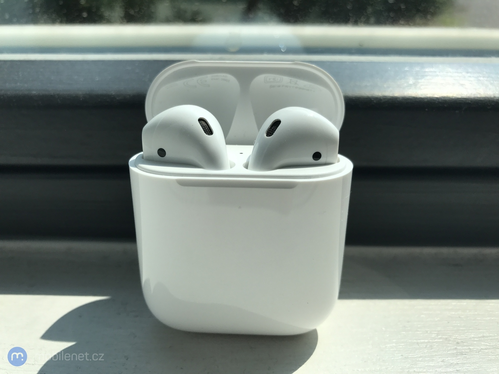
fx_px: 404
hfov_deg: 63.4
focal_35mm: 28
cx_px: 250
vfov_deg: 49.7
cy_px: 187
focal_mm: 3.99
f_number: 1.8
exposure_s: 1/1497
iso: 20
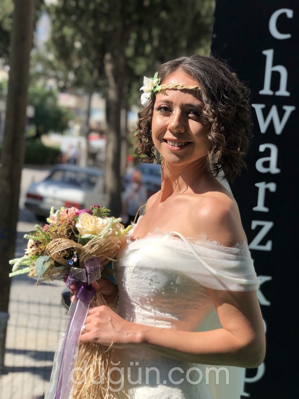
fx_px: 656
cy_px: 200
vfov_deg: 33.8
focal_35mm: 57
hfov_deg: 25.7
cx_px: 150
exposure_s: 1/762
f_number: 2.8
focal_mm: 6.6
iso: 20
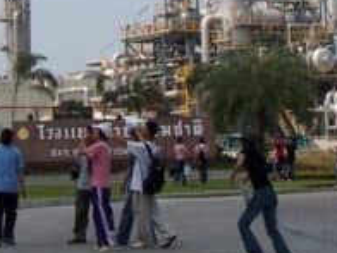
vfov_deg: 9.9
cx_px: 155
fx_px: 1412
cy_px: -122
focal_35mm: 145
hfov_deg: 13.6
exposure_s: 1/750
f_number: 5.6
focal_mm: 5.6
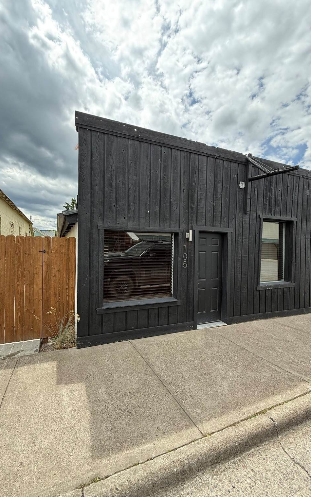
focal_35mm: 15
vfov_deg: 101.5
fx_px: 203
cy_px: 250
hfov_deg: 74.5
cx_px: 138
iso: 64
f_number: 2.2
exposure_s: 1/549
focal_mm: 2.22
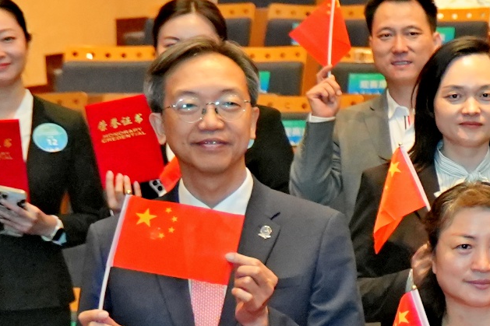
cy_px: 168
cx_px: 1352
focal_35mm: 227
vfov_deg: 6.0
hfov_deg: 8.0
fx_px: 3089
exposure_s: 1/160
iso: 2500
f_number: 2.8
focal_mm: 34
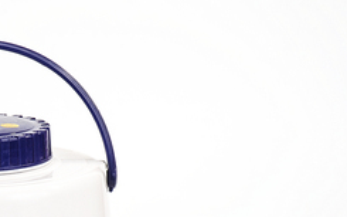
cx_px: -3
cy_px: 233
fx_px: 1617
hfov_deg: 12.1
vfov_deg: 7.6
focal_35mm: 171
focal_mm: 55
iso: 100
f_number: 16
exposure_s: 1/125
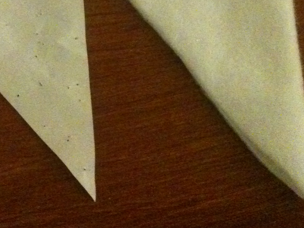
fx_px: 571
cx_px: 116
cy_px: 51
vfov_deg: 22.3
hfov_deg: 29.7
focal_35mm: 65
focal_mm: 3.85
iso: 1000
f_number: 2.8
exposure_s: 1/10
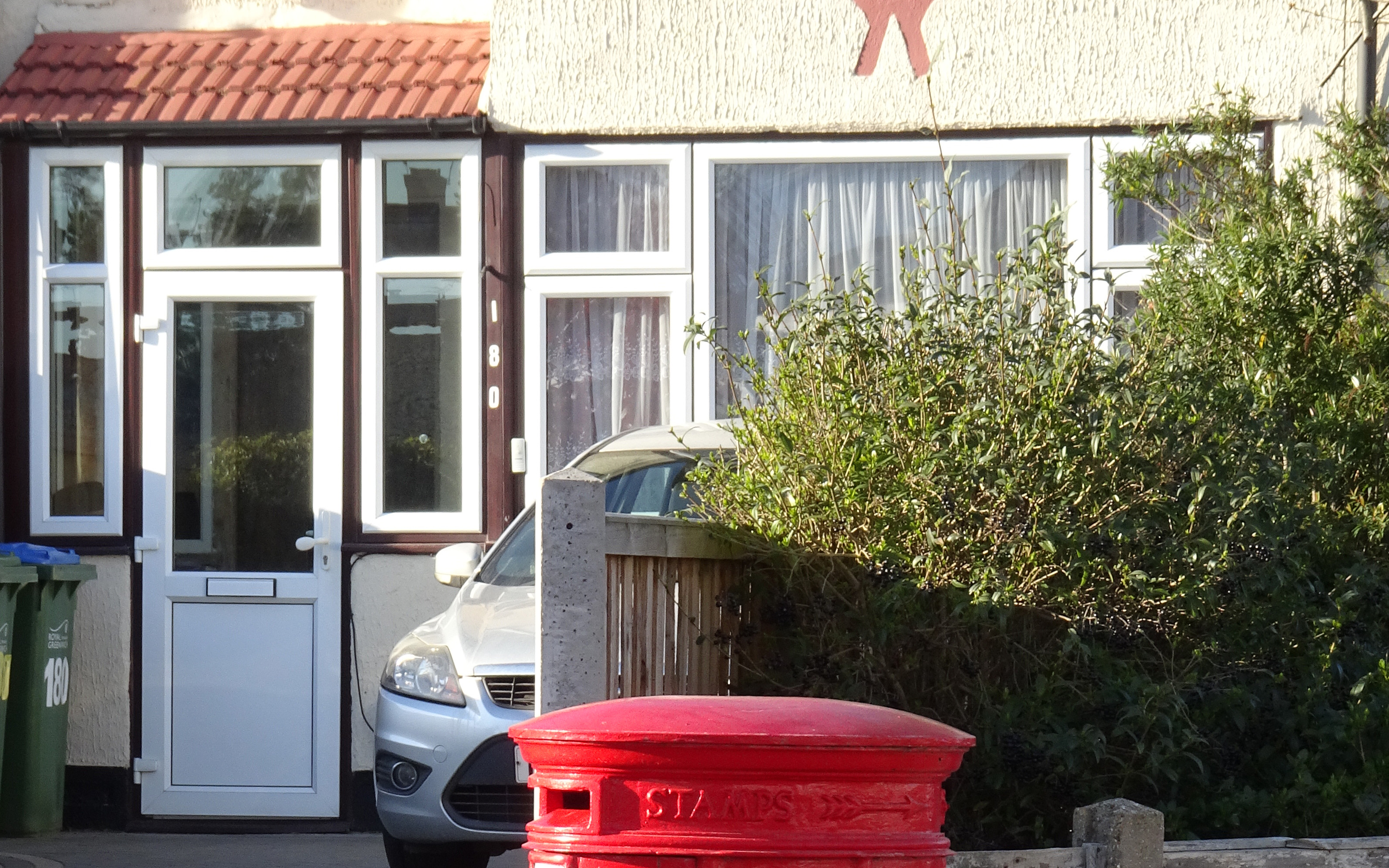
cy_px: 983
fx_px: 7079
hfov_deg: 11.2
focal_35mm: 187
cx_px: 768
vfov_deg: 7.0
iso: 100
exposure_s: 1/125
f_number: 5.6
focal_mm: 19.68
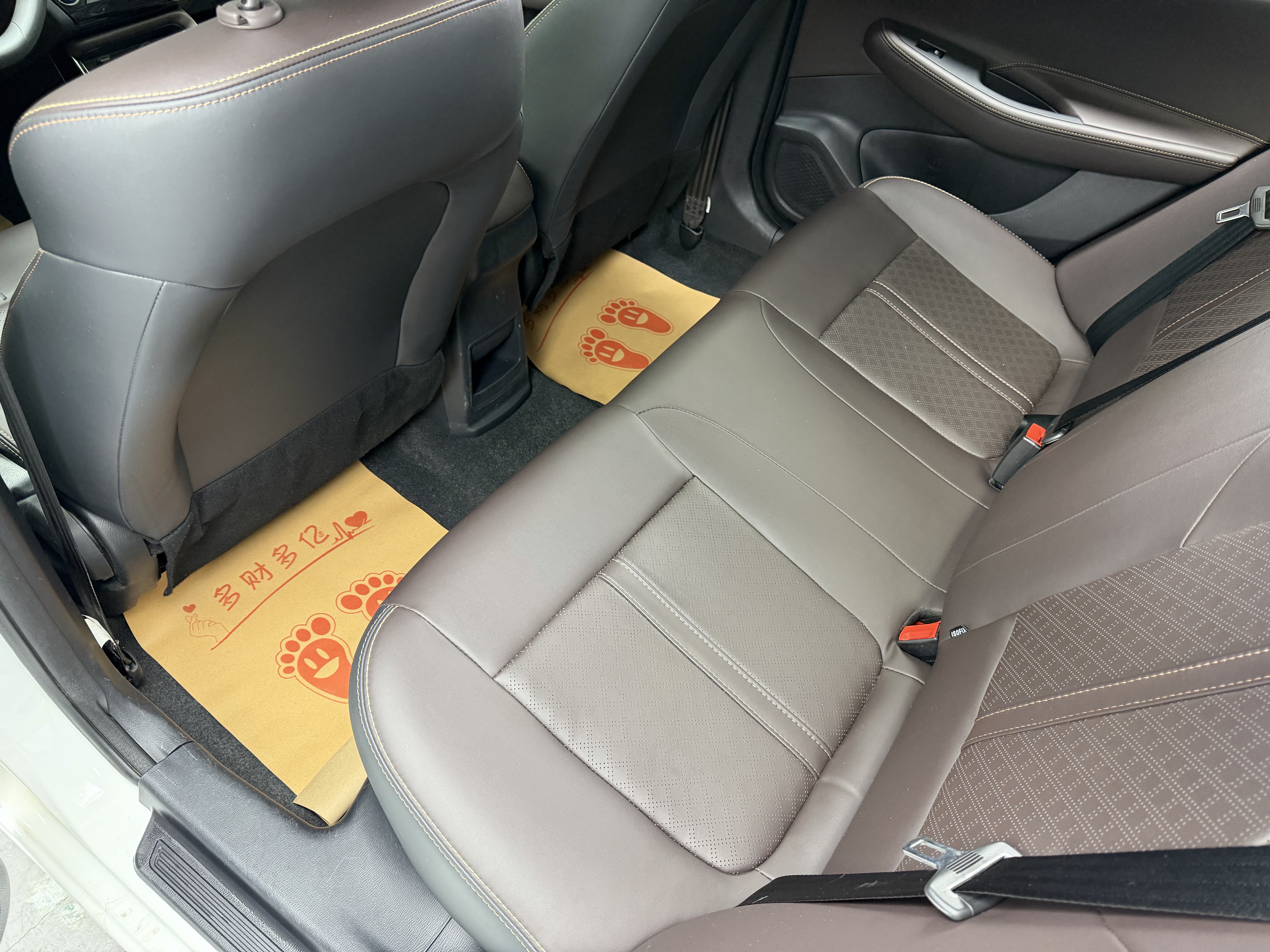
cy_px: 476
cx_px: 635
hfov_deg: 71.6
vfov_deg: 56.8
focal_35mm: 24
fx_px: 881
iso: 320
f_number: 1.78
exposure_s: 1/60
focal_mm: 6.76
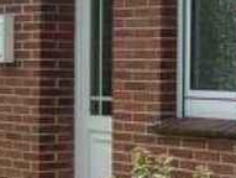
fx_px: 1113
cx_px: 439
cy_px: 61
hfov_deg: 11.2
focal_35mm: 163
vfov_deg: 9.1
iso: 50
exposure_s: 1/2299
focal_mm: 5.7
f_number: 1.5
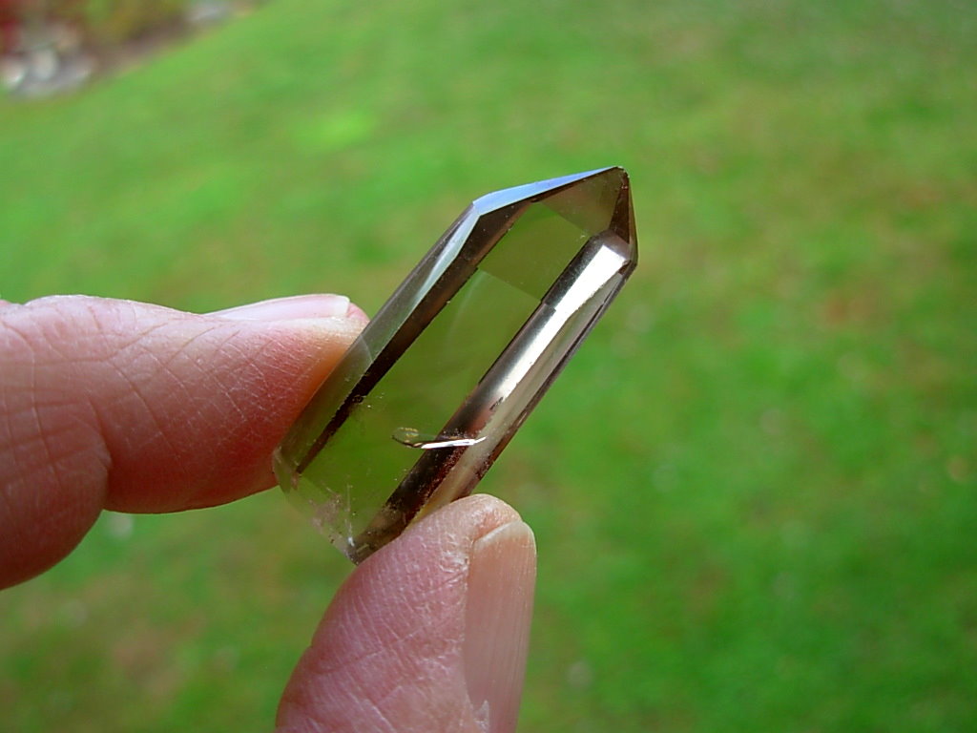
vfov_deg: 37.7
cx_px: 488
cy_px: 366
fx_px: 1073
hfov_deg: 49.0
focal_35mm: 38
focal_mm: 6.3
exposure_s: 1/166
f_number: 2.9
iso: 50
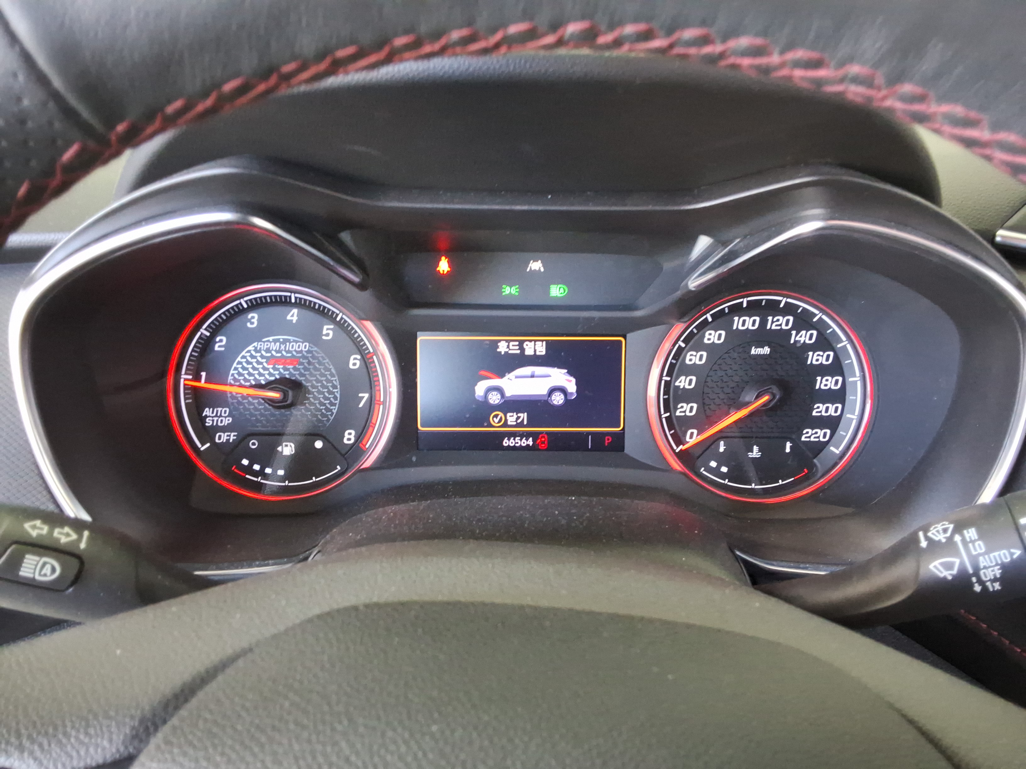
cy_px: 384
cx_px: 513
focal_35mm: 28
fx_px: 830
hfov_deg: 63.4
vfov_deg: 49.7
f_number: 1.9
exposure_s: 1/24
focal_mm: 2.91
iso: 249
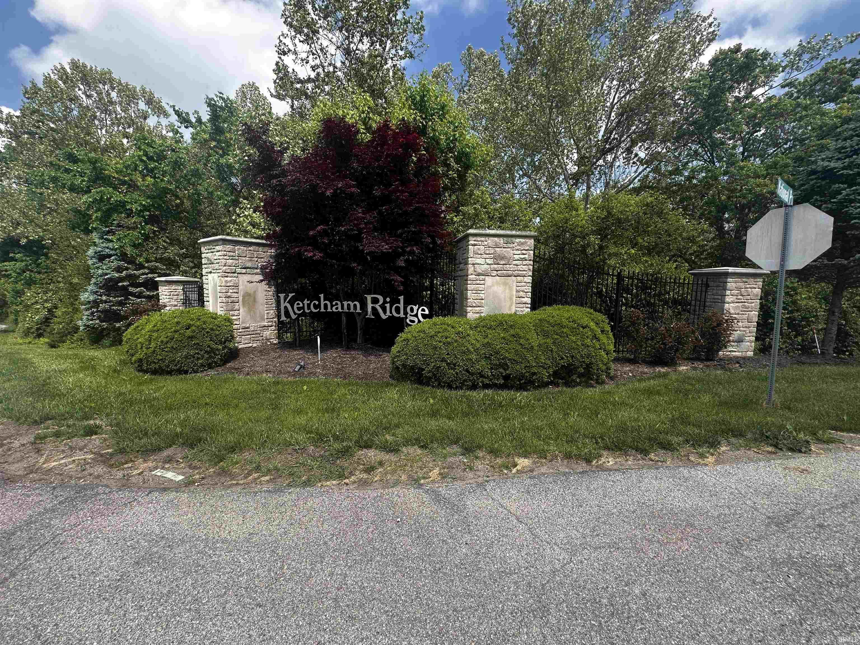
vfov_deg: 85.7
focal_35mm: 14
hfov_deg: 102.1
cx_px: 430
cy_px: 322
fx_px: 348
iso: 40
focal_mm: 2.22
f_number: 2.2
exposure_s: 1/1159
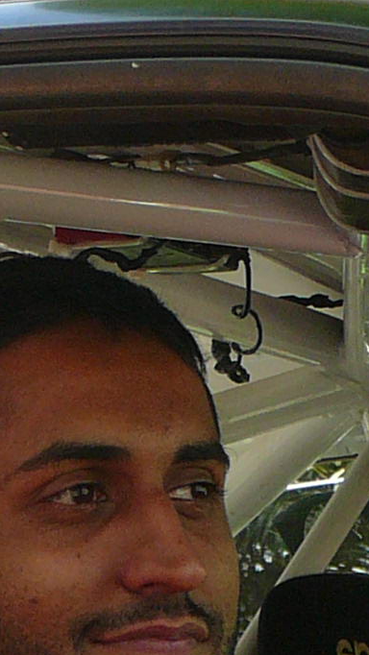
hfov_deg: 6.6
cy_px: 560
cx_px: 336
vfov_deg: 11.6
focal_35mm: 184
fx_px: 3198
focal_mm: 6.7
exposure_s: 1/160
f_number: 3.2
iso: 100
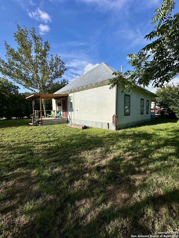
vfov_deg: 102.1
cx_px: 90
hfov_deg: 85.7
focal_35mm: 14
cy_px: 119
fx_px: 97
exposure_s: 1/4651
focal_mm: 2.22
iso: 50
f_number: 2.2
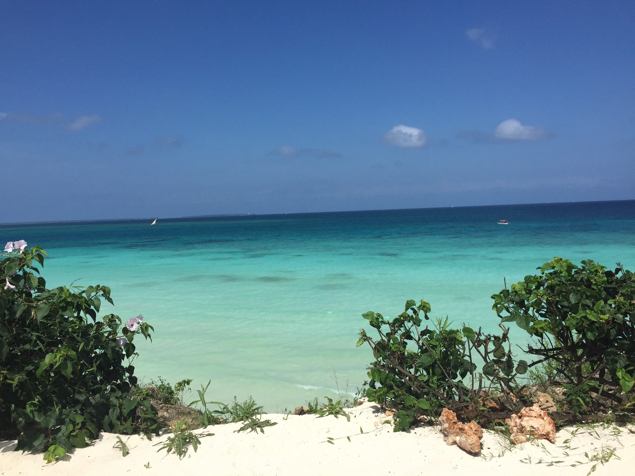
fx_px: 532
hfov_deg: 61.7
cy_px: 238
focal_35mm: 29
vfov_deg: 48.2
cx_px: 318
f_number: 2.2
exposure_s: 1/6623
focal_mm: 4.15
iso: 32
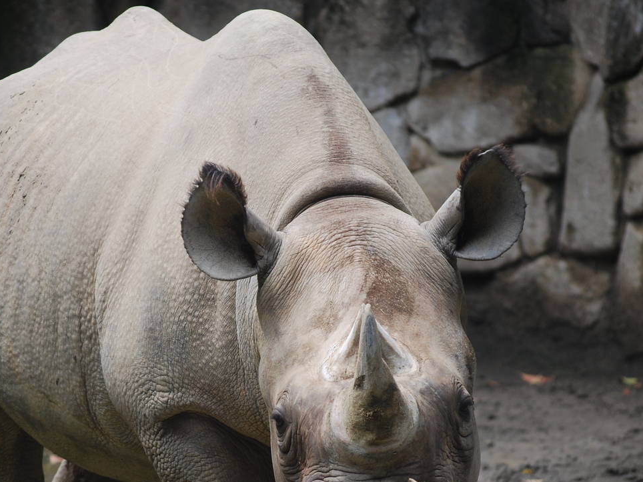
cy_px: 314
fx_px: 5164
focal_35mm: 278
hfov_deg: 7.1
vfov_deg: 5.3
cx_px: 259
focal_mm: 116
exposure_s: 1/250
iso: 200
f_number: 4.8
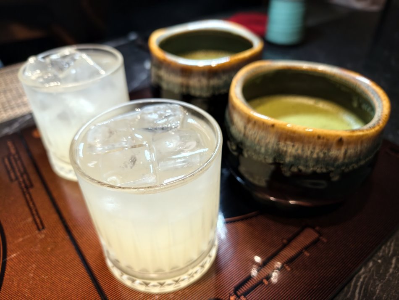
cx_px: 200
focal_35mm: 24
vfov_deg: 56.8
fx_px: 277
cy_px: 150
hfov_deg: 71.6
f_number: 1.57
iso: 346
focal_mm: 7
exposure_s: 1/120
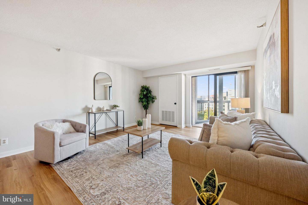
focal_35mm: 14
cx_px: 154
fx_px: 120
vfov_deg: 81.2
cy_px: 102
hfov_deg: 104.2
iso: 640
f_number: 7.1
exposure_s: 1/80
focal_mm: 14
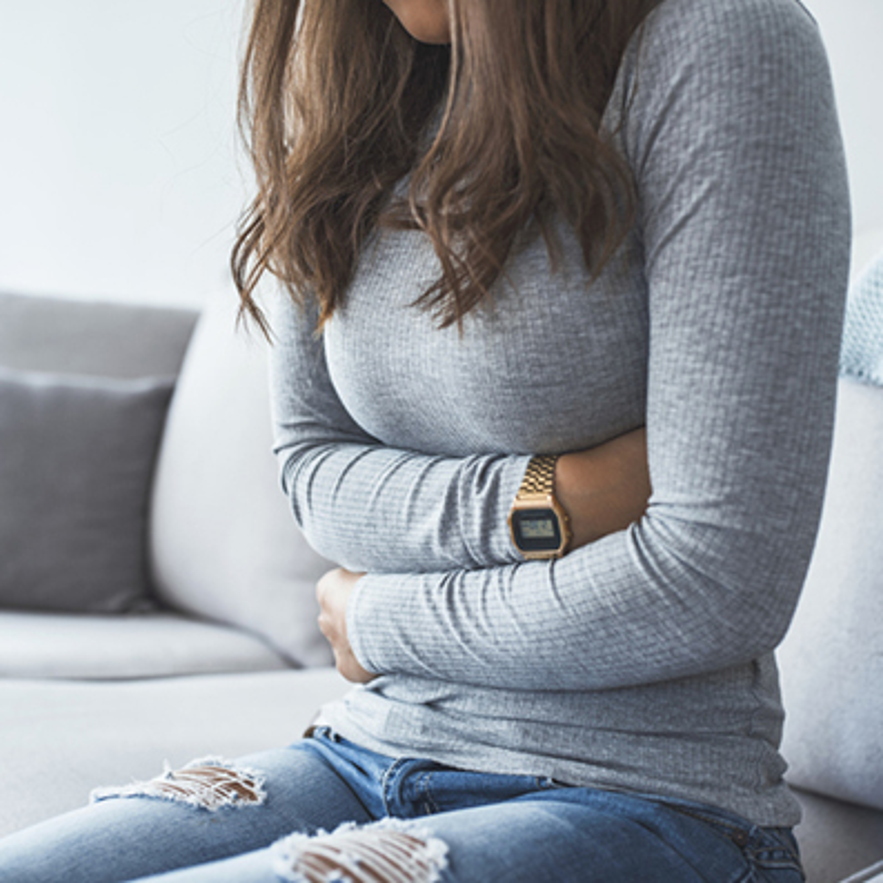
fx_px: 1299
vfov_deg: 37.6
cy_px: 440
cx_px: 405
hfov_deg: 37.5
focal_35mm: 45
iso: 160
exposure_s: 1/100
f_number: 2.5
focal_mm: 35
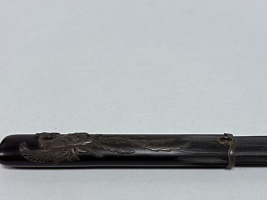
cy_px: 128
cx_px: 161
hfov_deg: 44.6
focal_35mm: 42
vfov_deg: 34.1
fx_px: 324
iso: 80
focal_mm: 6.76
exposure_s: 1/120
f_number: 1.78
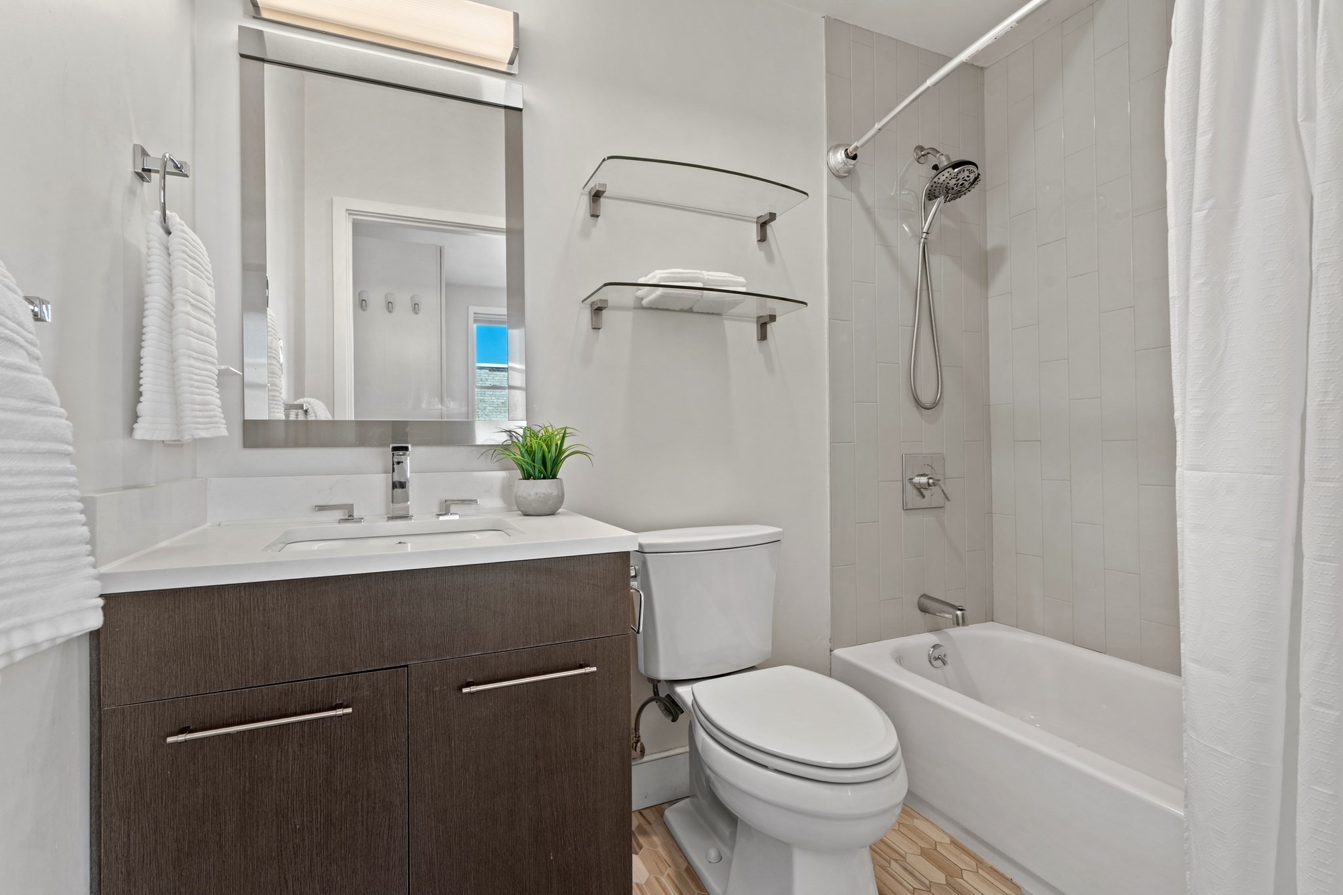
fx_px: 634
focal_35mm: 17
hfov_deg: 93.3
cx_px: 672
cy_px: 448
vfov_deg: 70.4
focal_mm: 17
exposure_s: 1.3
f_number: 9
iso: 200
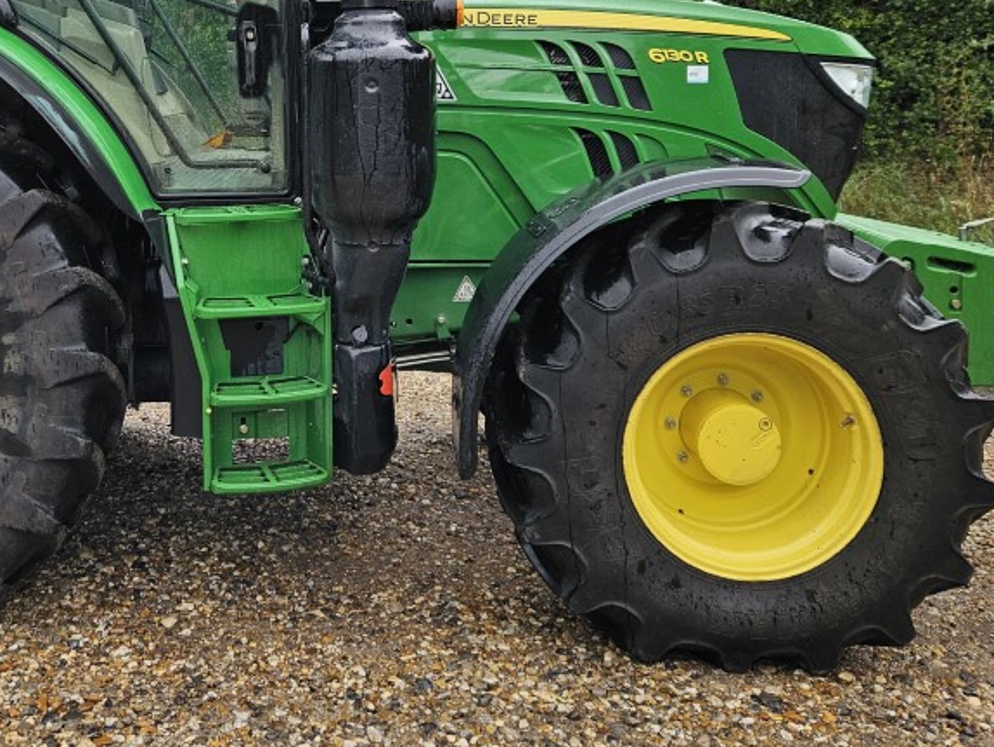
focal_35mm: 41
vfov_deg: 33.9
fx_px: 1178
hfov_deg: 44.3
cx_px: 255
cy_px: 128
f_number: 1.8
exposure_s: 1/212
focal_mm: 5.4
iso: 40
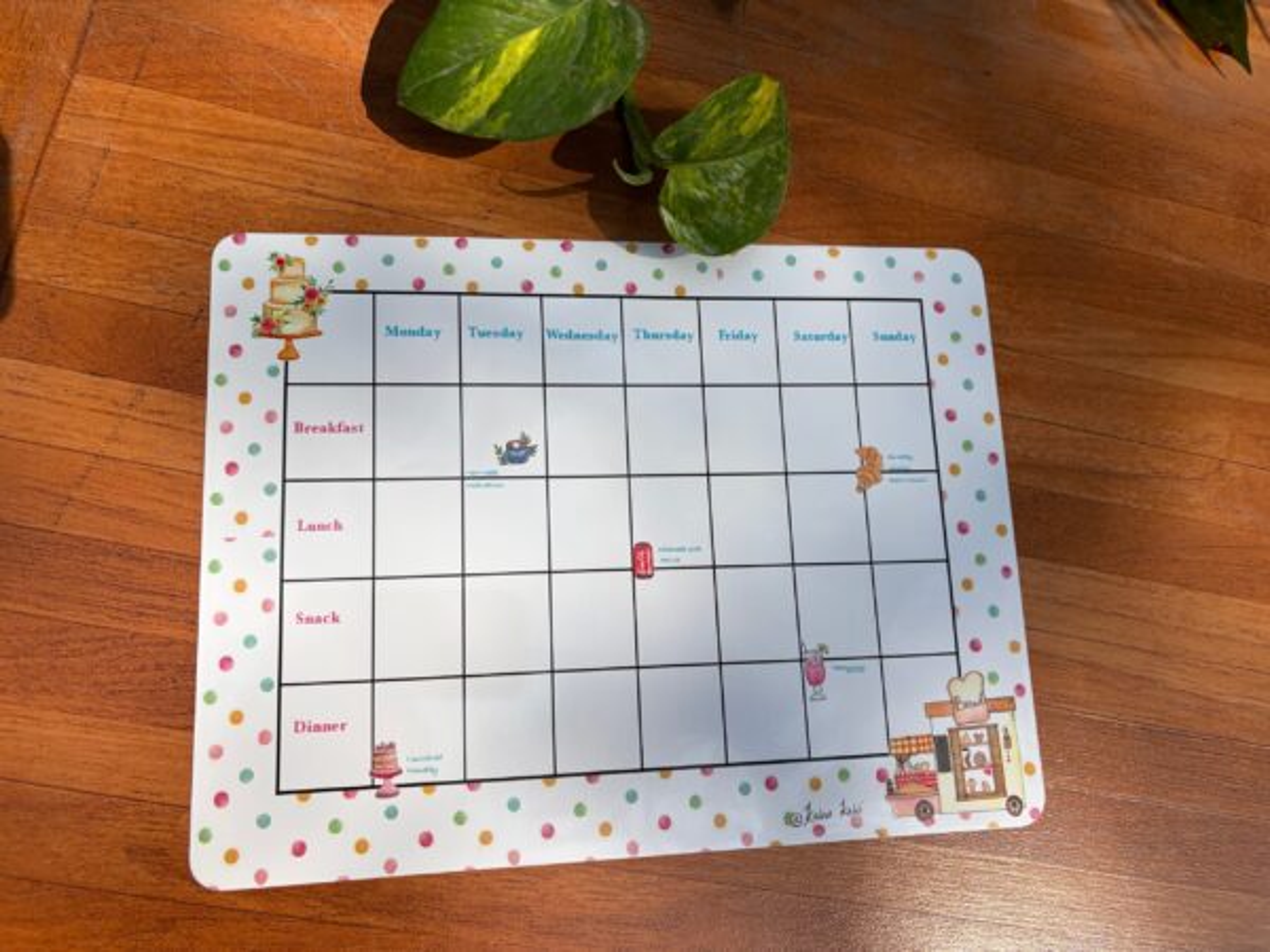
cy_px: 476
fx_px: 954
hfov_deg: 67.3
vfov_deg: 53.1
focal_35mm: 26
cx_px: 635
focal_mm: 5.96
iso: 50
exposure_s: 1/3448
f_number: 1.6
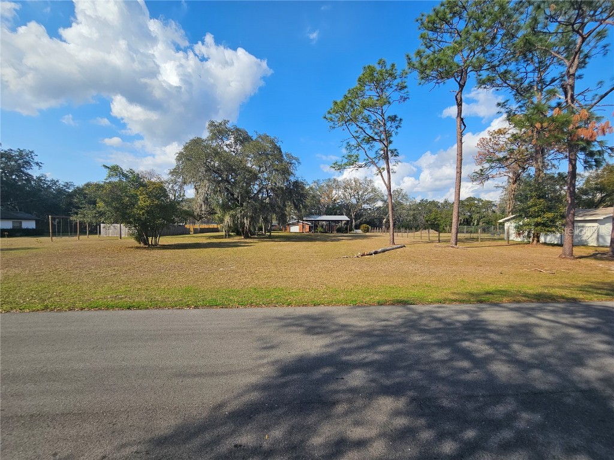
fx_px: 231
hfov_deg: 106.2
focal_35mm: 13
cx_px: 307
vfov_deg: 89.9
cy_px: 230
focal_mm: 2.2
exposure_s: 1/2371
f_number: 2.2
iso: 50
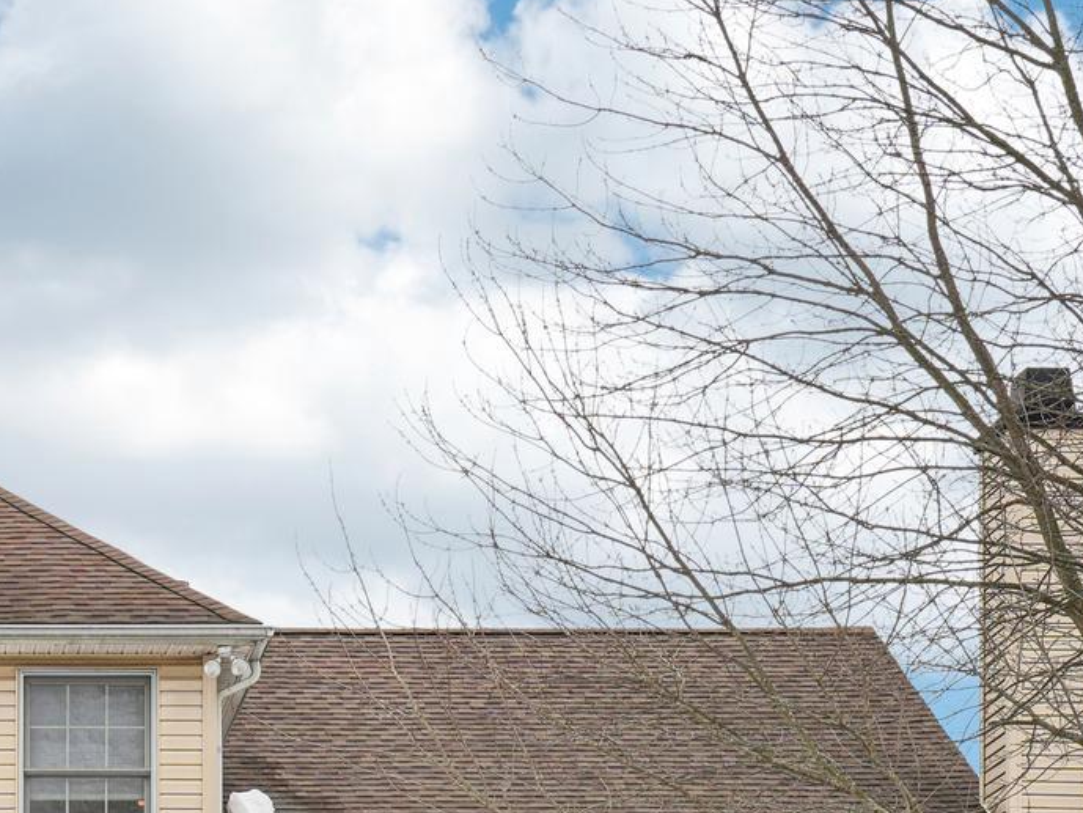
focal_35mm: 100
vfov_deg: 14.6
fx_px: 3129
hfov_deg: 18.8
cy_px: 807
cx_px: -132
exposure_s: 1/250
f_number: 8
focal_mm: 35
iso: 100
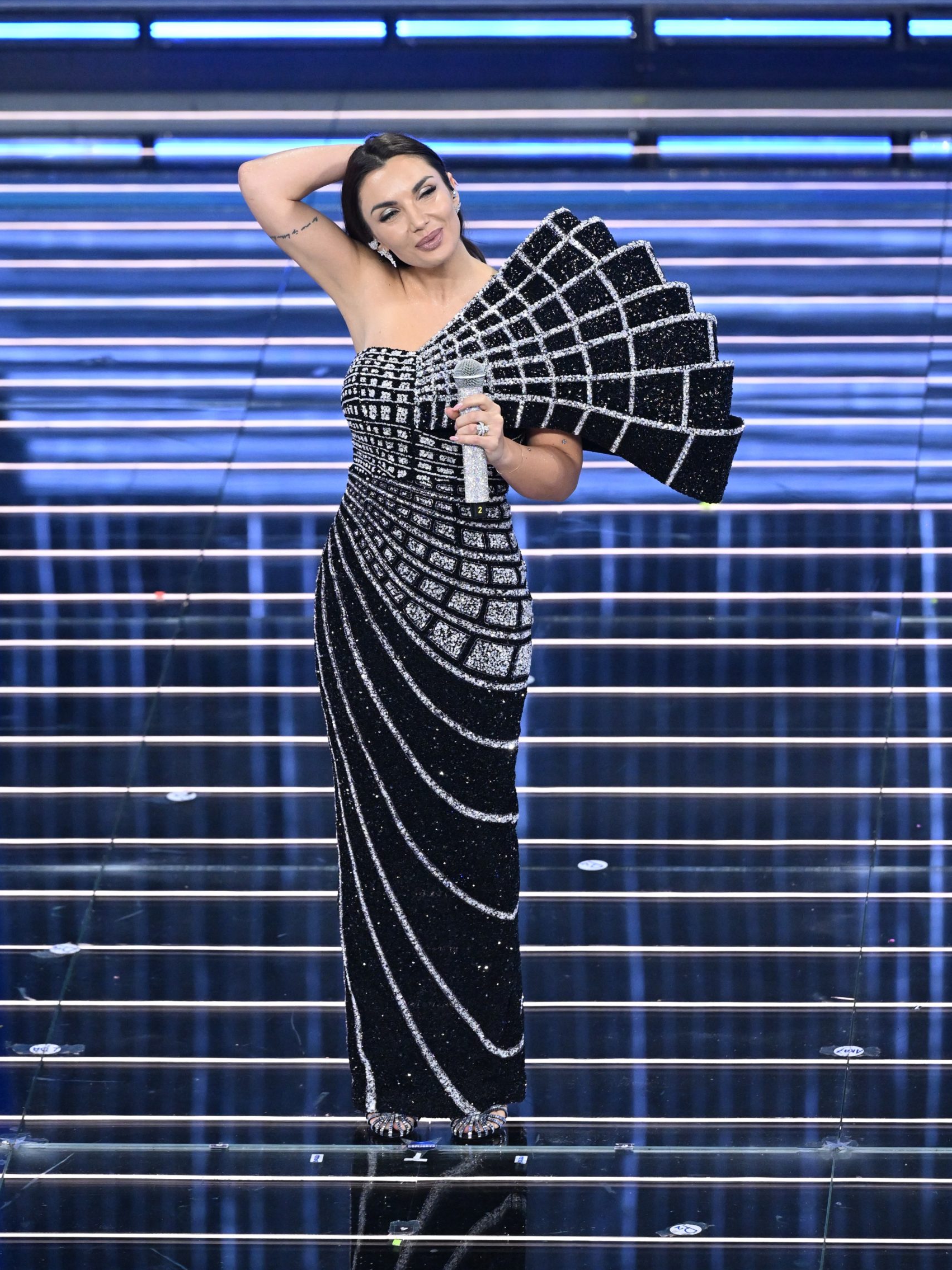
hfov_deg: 4.8
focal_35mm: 309
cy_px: 573
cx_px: 476
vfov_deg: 6.4
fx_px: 11333
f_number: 3.5
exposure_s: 1/320
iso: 3200
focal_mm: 190
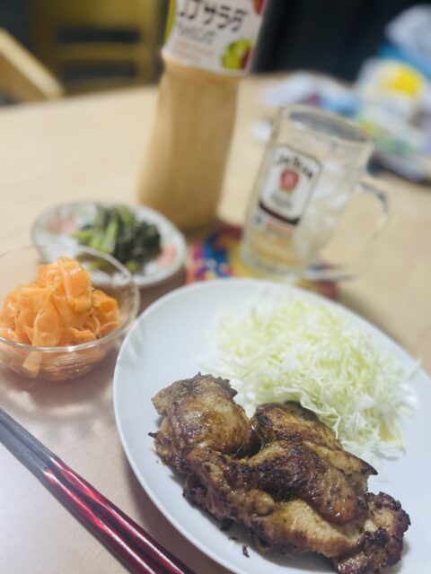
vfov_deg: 67.3
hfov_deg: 53.1
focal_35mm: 26
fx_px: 432
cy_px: 287
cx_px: 216
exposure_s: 1/60
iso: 125
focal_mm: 5.1
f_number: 1.6
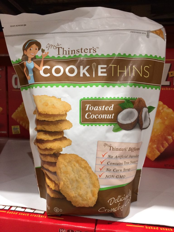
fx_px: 194
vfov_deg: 61.7
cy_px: 116
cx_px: 87
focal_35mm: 29
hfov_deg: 48.2
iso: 80
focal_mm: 4.15
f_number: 2.2
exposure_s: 1/33
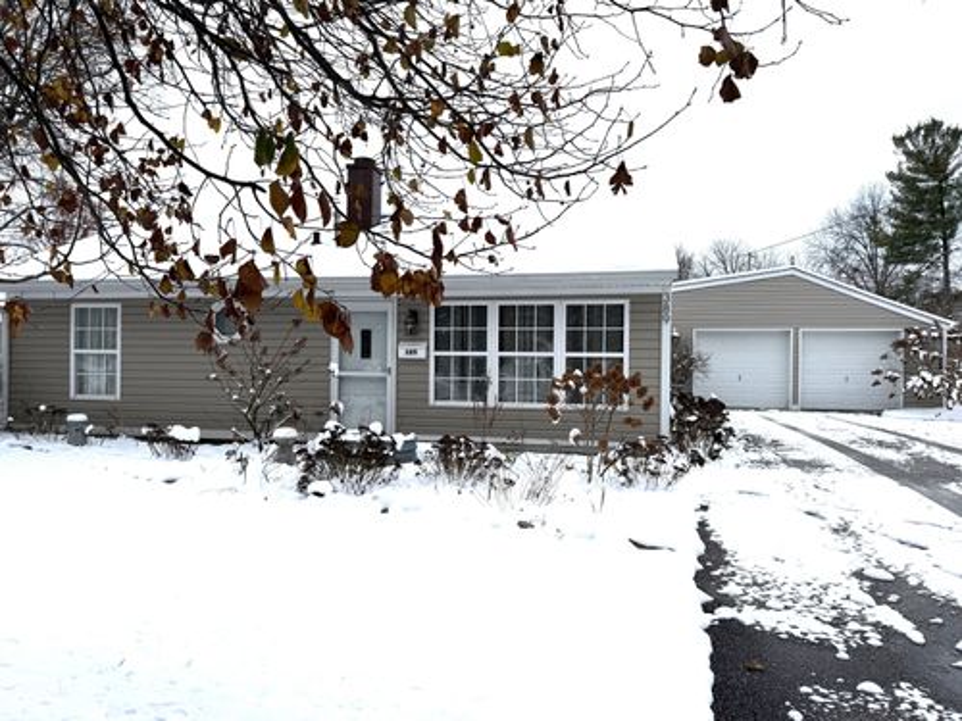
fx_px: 667
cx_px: 481
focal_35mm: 24
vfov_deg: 56.8
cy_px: 360
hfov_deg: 71.6
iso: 80
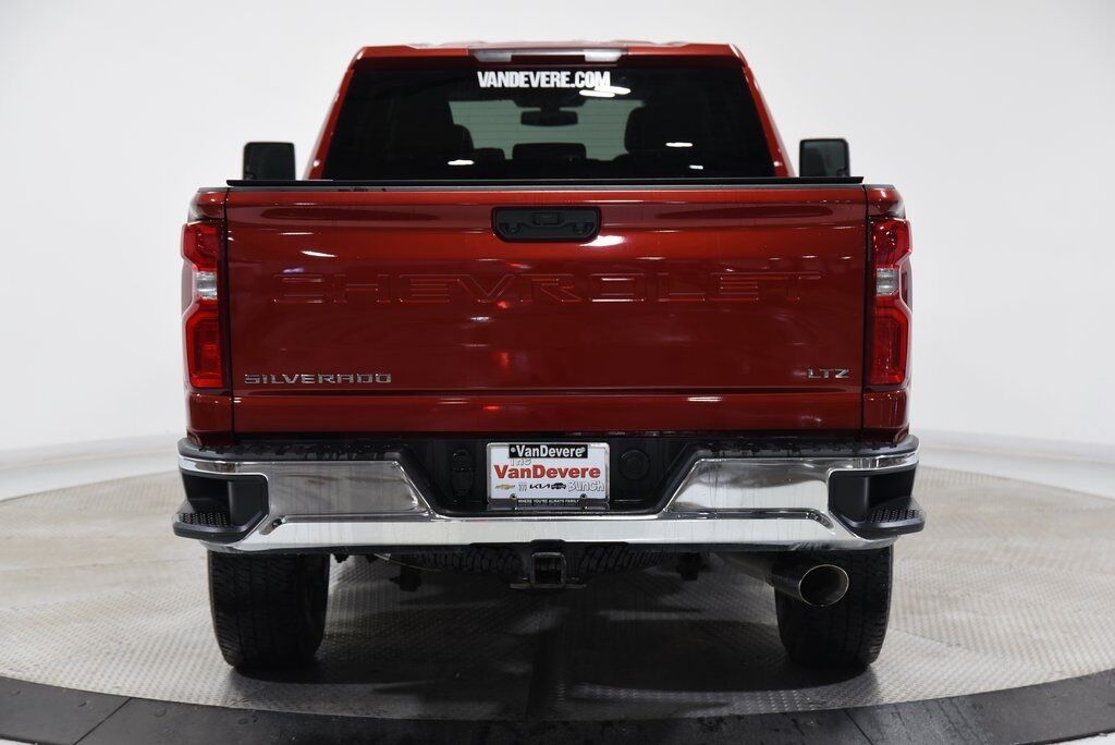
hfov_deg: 32.4
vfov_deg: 21.9
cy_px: 372
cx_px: 558
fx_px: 1921
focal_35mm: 62
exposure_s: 1/80
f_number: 4
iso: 1600
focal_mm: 62
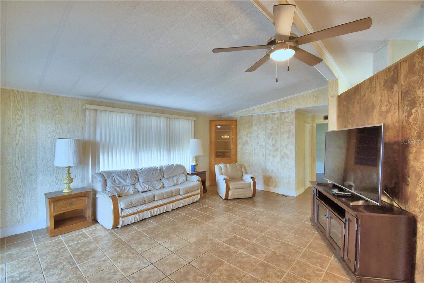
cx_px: 212
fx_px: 177
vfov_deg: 77.3
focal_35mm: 15
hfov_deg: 100.4
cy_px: 142
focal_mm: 10
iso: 720
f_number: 4.5
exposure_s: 1/30
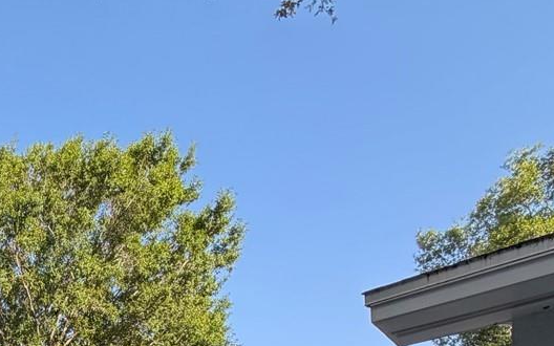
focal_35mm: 45
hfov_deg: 35.9
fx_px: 679
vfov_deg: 20.7
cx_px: -90
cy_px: 609
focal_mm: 2.22
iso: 40
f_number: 2.2
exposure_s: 1/210
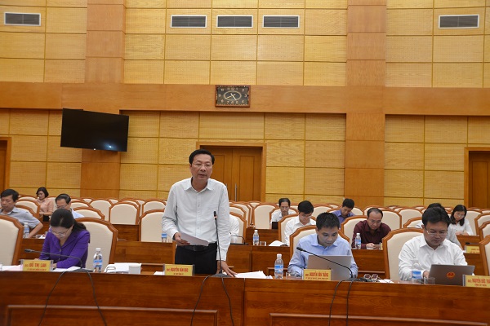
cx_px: 245
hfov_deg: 54.4
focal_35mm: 35
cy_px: 163
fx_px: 476
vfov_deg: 37.9
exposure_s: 1/80
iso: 1250
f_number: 4.5
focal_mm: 35
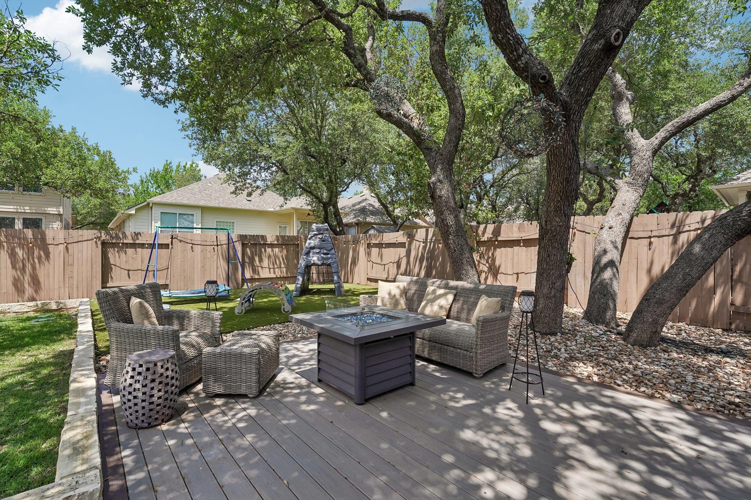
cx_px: 376
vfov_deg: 73.7
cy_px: 250
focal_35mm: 16
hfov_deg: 96.7
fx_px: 334
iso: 400
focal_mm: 16
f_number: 8
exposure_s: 1/400
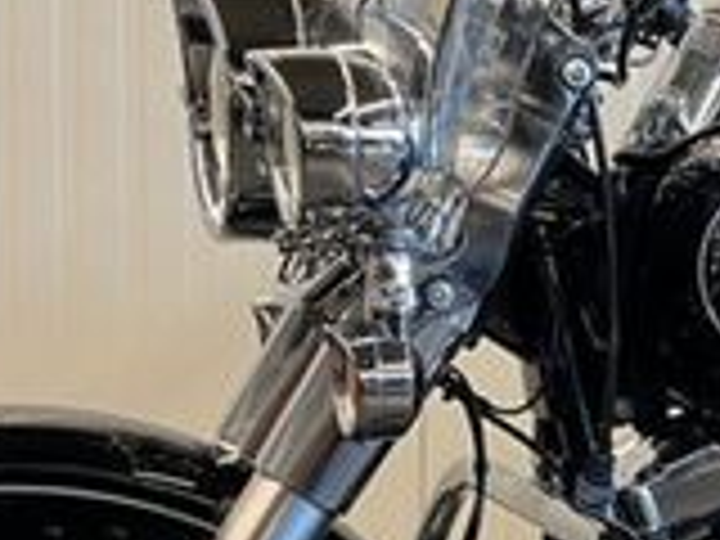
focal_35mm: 104
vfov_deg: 14.1
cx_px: 868
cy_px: 446
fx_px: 2163
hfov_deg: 17.9
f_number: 1.5
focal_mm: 5.7
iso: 80
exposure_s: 1/50
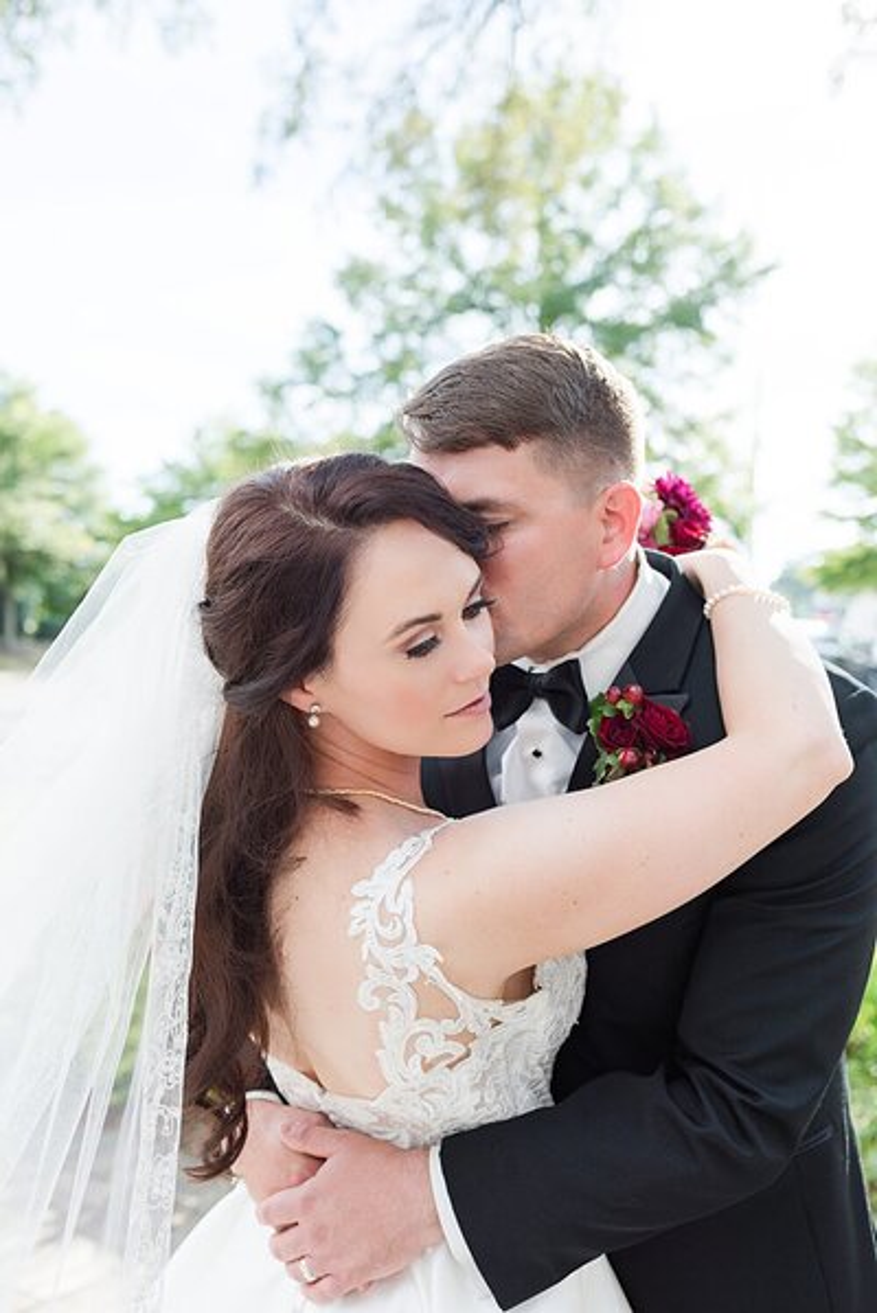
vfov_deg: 54.4
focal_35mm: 35
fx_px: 1277
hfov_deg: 37.9
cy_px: 656
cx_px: 438
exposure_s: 1/500
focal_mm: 35
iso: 80
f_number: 3.5
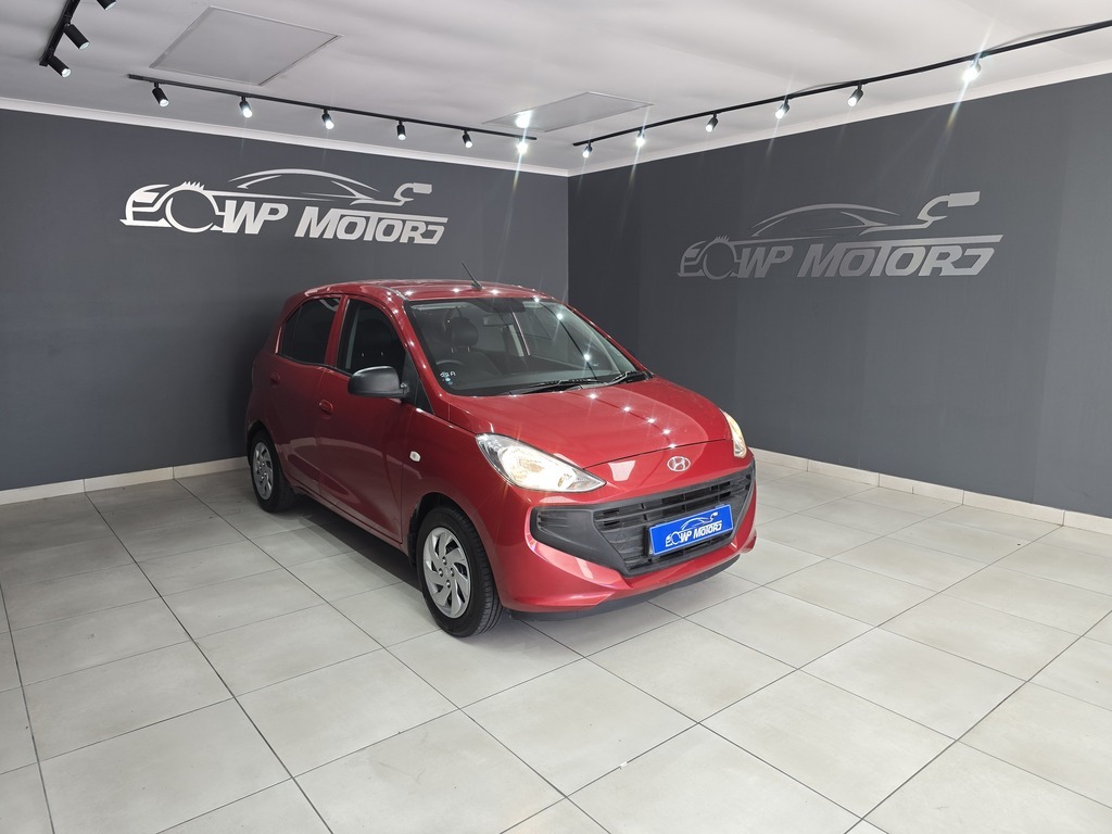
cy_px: 417
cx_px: 556
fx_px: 739
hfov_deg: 73.9
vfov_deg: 58.9
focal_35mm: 23
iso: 80
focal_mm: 6.3
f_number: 1.7
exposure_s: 1/100
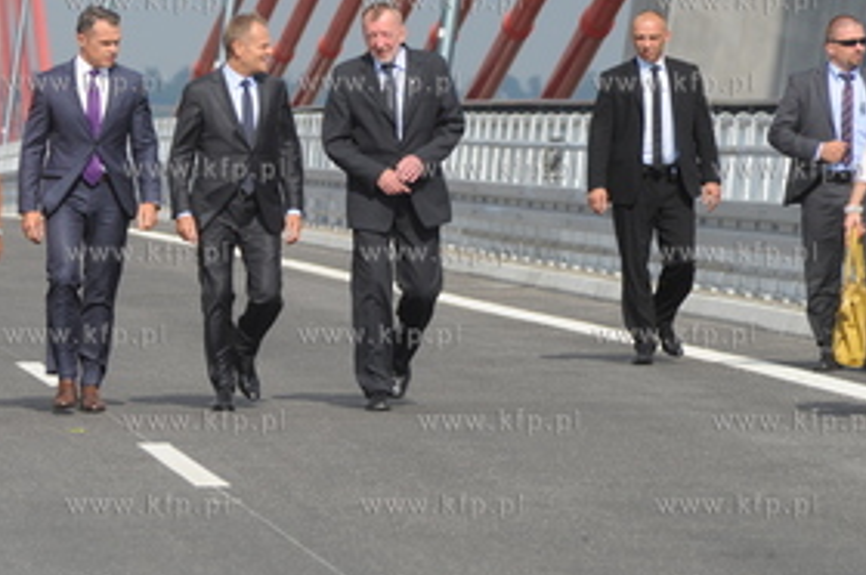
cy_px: 210
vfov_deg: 3.2
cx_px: 312
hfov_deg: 4.8
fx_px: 10284
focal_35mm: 428
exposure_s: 1/640
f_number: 13
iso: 640
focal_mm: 300
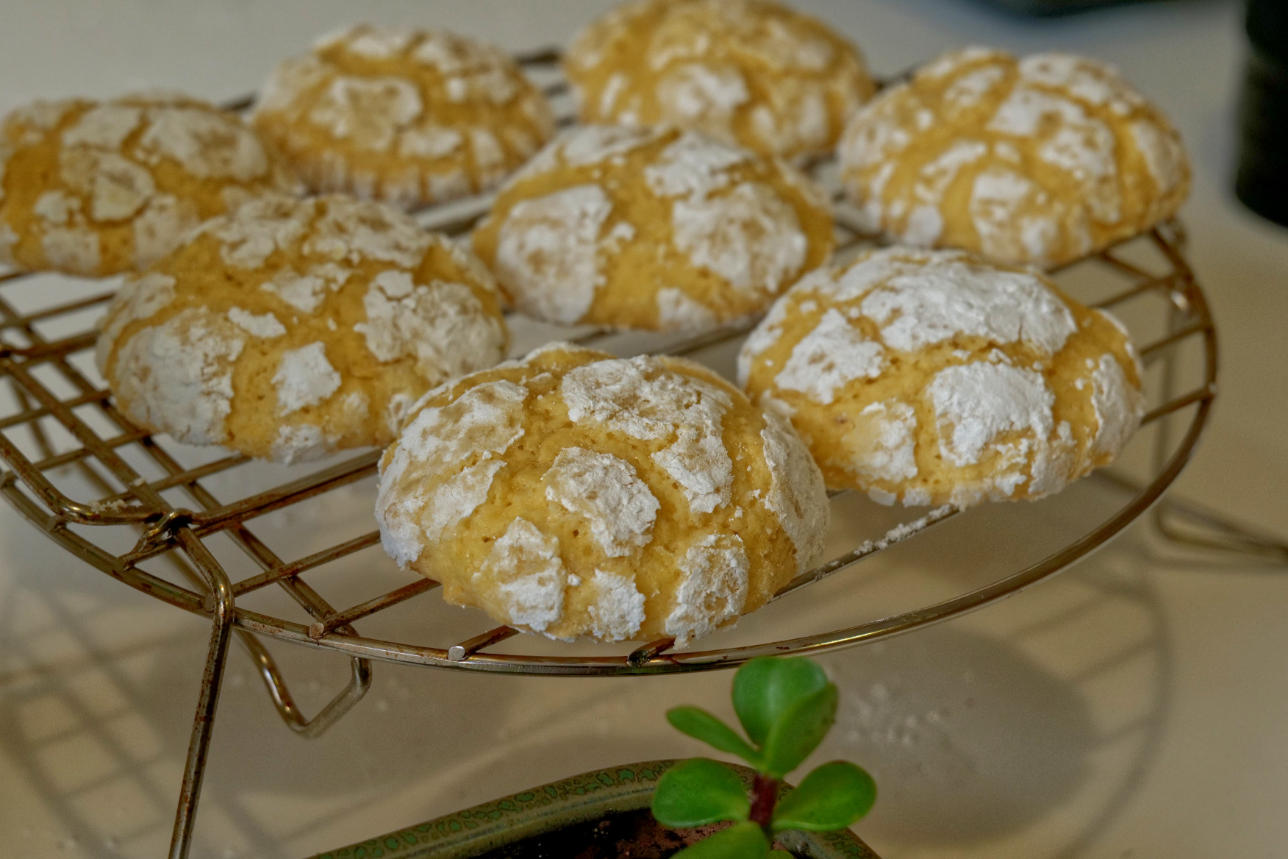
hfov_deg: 35.0
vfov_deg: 23.8
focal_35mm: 57
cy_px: 407
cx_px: 614
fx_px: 2039
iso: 2000
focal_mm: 52
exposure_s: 1/80
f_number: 8
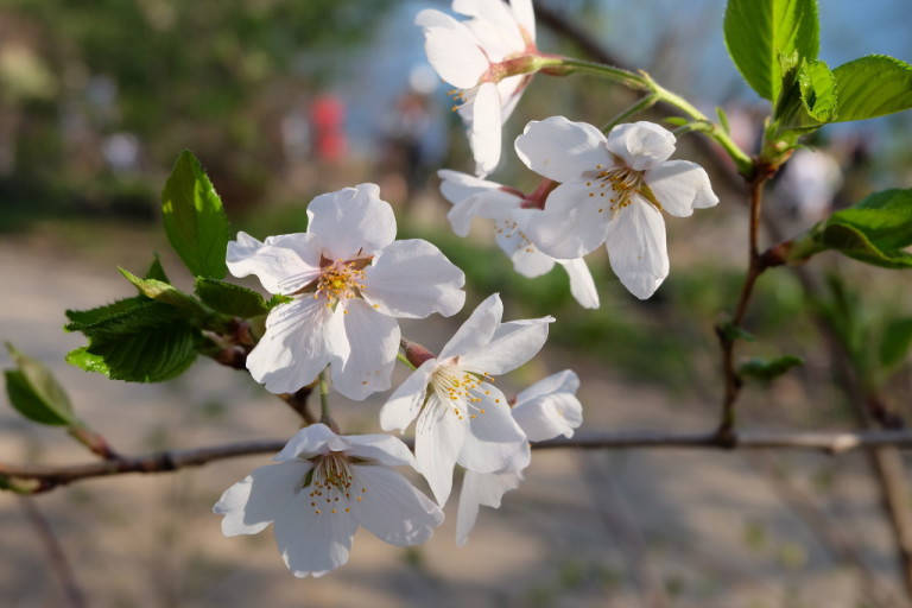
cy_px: 304
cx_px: 456
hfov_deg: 35.6
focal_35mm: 56
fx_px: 1419
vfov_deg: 24.2
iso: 400
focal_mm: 37.1
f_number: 8
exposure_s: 1/300
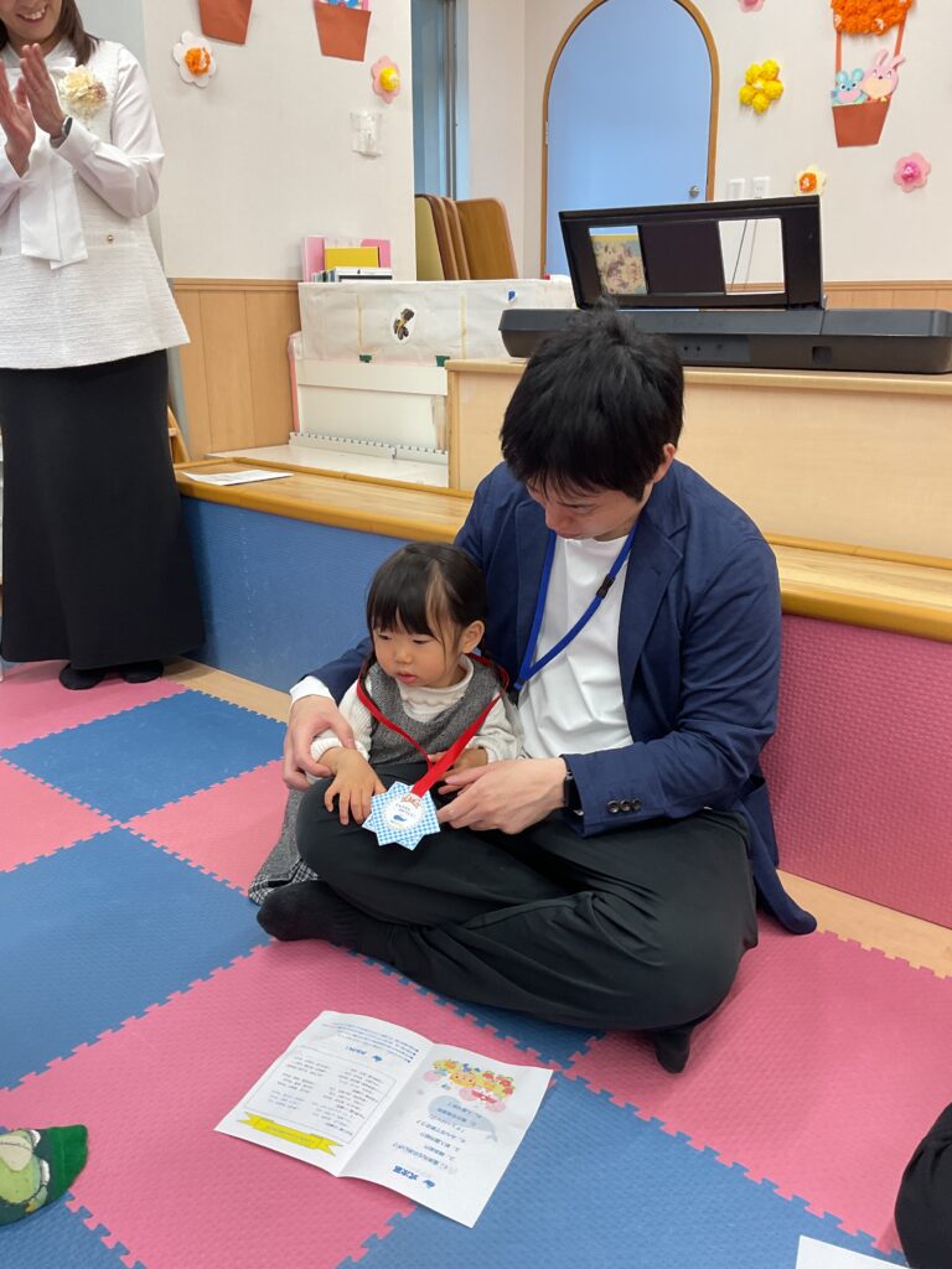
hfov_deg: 48.2
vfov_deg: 61.7
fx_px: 1063
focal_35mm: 29
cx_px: 476
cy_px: 634
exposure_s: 1/60
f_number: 1.8
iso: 50
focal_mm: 3
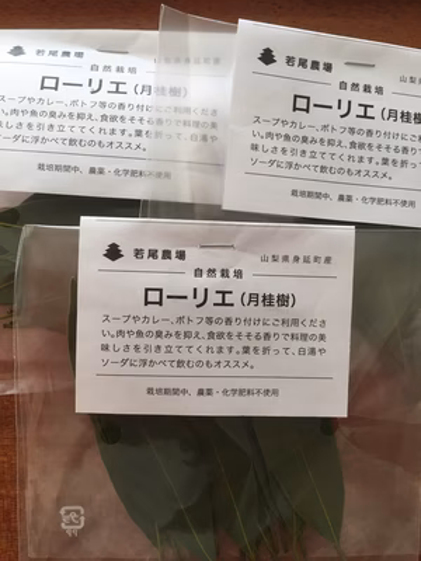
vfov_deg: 61.7
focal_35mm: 29
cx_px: 210
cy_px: 280
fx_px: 470
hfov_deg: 48.2
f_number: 2.2
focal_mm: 4.15
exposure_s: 1/40
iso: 32
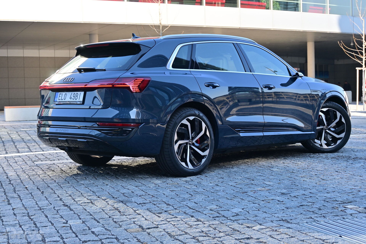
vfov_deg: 23.2
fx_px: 595
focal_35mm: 58
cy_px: 122
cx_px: 183
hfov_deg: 34.2
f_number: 5.6
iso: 100
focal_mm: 39
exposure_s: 1/125
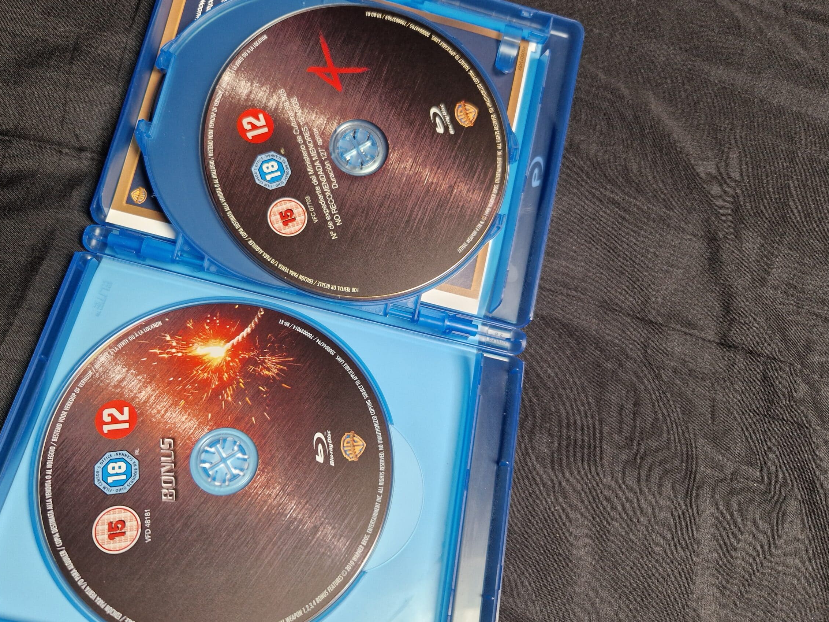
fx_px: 623
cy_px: 329
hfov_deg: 67.1
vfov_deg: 53.0
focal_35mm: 26
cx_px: 370
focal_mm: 5.4
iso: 200
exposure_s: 1/100
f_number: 1.8
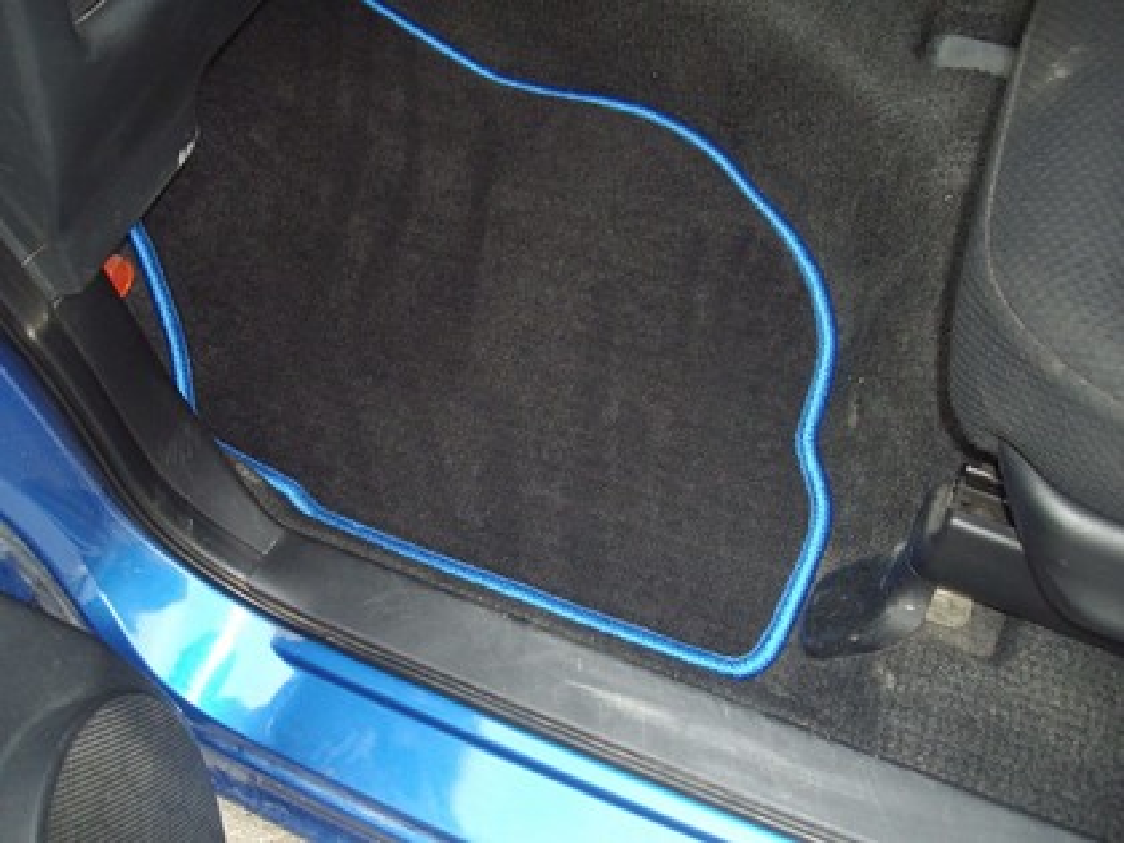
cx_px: 562
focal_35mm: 36
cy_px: 422
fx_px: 1169
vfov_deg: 39.7
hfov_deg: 51.4
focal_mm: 6
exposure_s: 1/50
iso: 160
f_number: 2.7
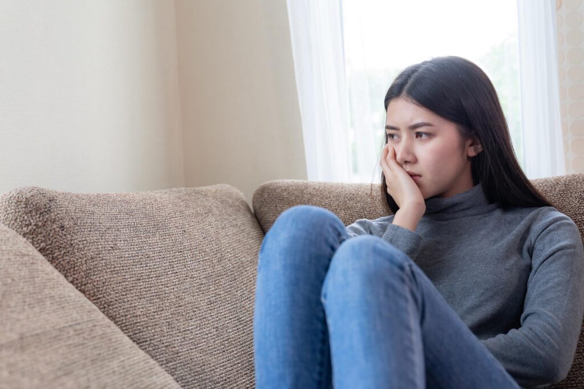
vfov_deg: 27.5
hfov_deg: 40.4
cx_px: 292
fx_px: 795
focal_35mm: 49
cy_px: 194
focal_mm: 49
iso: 200
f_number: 3.5
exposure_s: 1/80
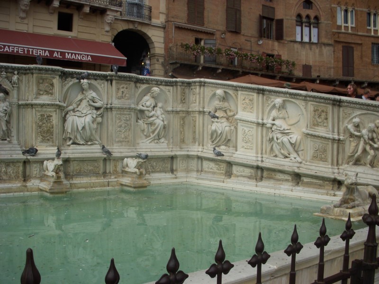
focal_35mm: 38
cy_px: 142
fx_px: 416
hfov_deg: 49.0
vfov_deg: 37.7
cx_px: 190
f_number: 3.3
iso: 100
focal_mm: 6.3
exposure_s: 1/500
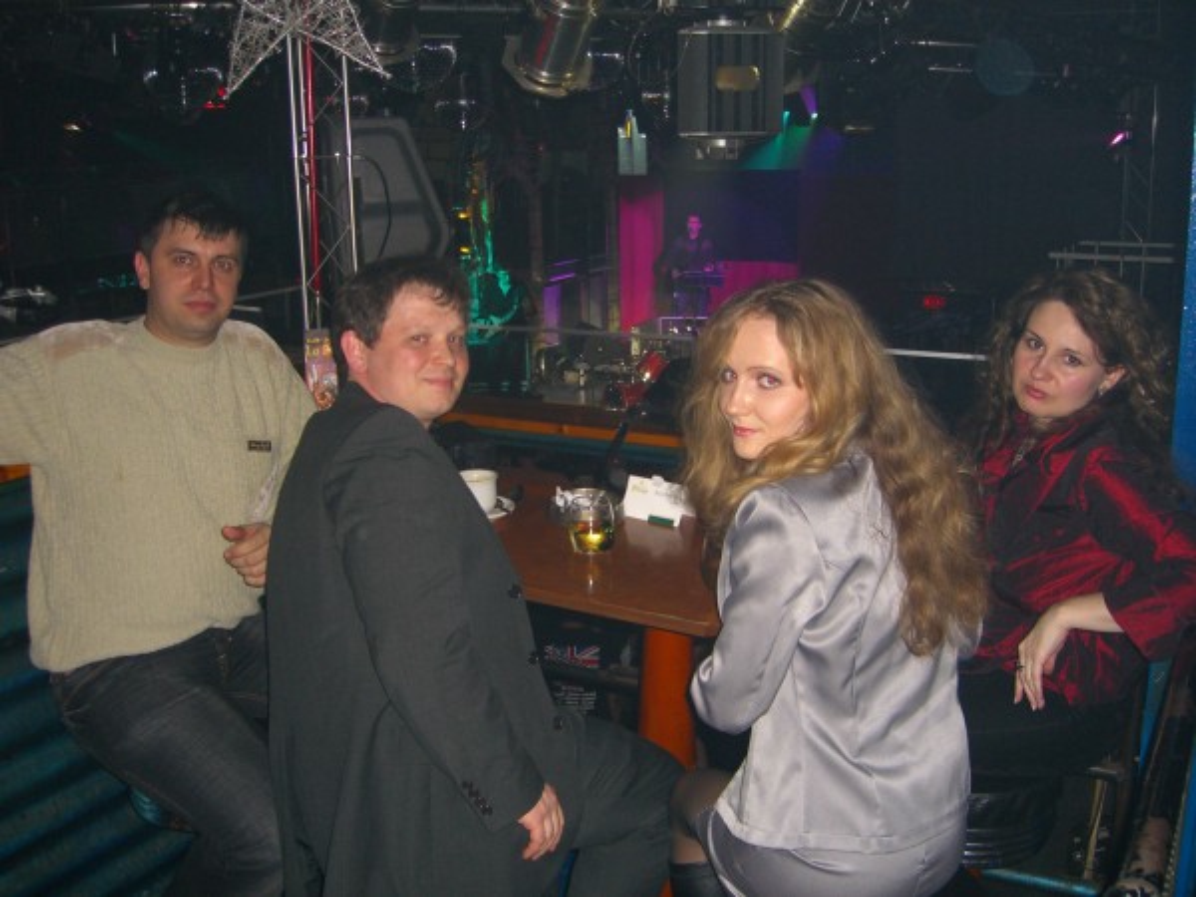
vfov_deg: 37.7
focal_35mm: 38
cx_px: 598
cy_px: 448
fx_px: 1313
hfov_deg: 49.0
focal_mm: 7.9
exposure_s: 1/60
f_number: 2.8
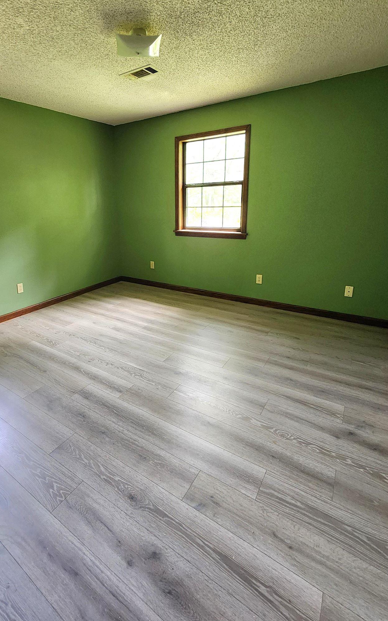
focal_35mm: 16
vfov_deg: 97.1
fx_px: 271
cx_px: 139
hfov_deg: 69.8
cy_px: 265
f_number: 2.2
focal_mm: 2.2
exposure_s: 1/60.2
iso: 320
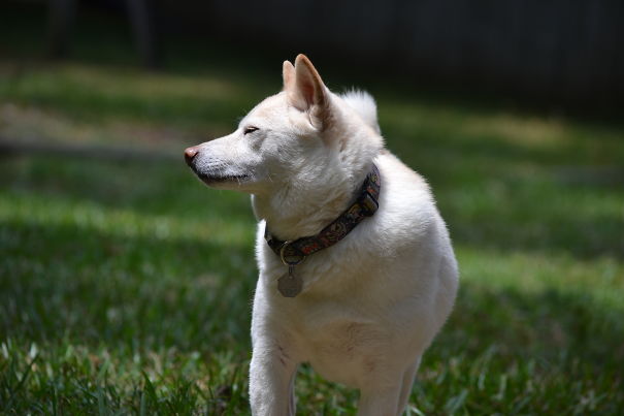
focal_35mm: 225
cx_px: 312
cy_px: 208
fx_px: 3899
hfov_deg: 9.2
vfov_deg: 6.1
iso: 100
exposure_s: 1/320
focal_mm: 150
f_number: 5
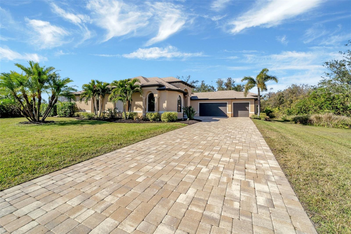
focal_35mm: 14
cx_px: 176
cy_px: 117
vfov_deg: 81.2
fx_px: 136
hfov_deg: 104.3
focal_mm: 14
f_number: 9
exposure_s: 1/1000
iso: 250
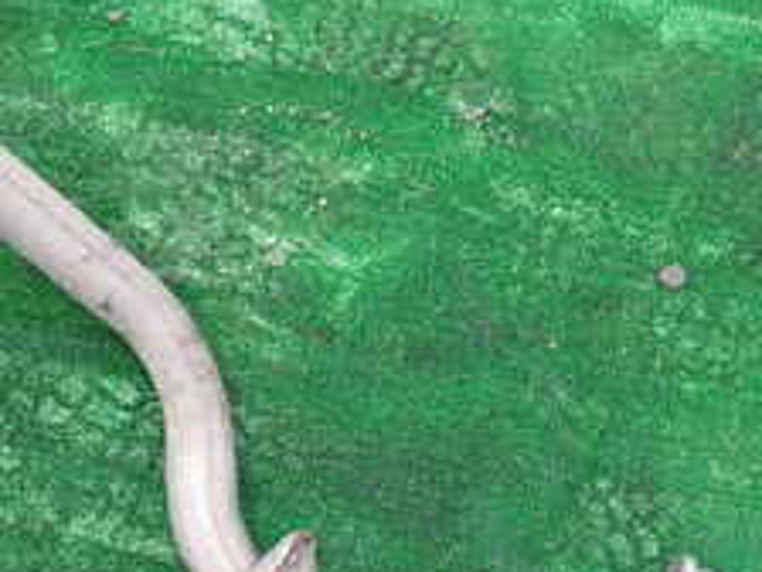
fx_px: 1475
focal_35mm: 67
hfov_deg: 28.9
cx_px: 313
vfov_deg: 21.9
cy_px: 351
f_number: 2.8
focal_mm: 4.5
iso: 100
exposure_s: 1/320
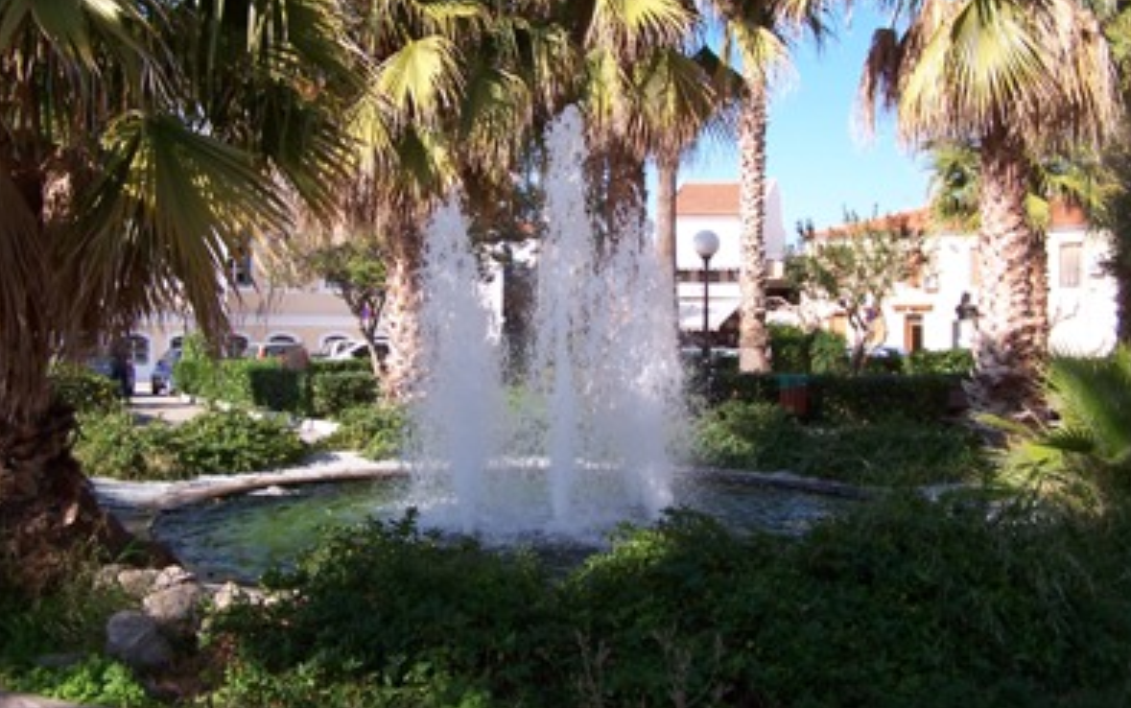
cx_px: 570
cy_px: 294
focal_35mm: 41
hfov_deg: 48.2
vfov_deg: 31.2
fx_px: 1264
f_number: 2.8
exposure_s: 1/750
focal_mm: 6.3
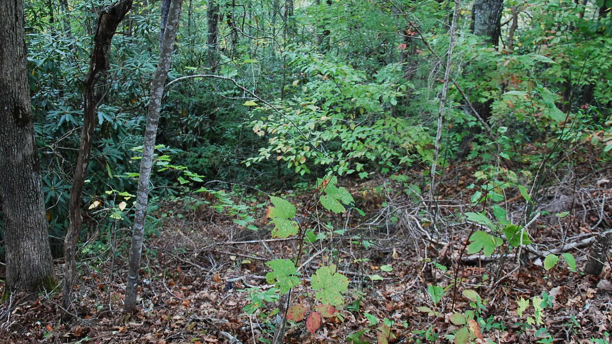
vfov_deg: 27.7
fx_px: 698
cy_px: 185
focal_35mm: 43
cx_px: 281
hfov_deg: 47.3
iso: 400
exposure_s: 1/30
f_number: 3.5
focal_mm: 18
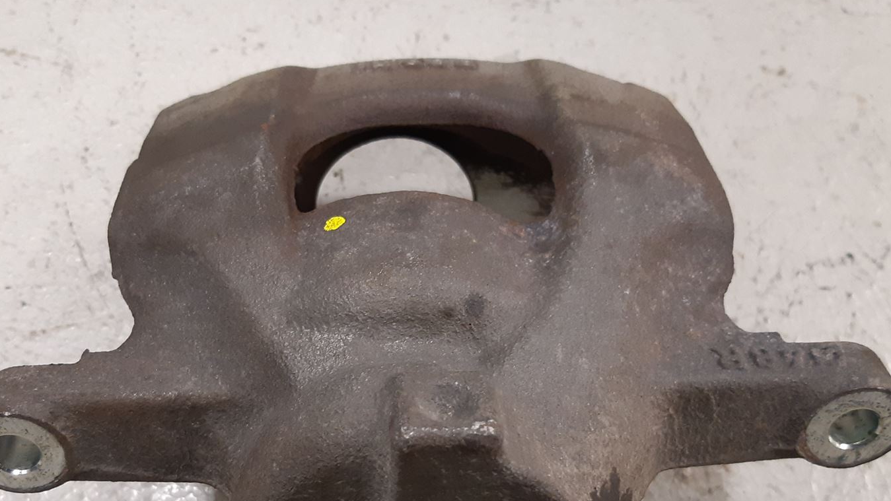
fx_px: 1016
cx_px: 397
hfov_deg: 47.3
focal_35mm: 43
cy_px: 363
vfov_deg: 27.4
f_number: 1.7
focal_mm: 3.93
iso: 200
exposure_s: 1/50
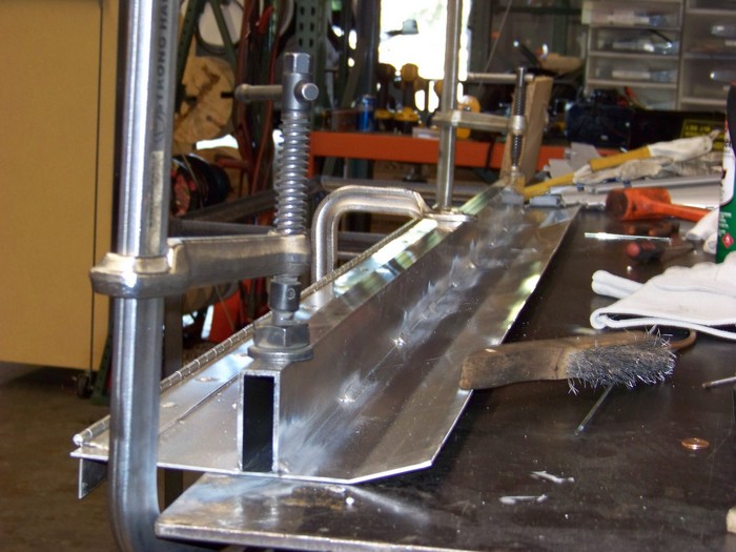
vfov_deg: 18.9
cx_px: 368
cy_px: 276
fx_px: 1658
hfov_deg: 25.0
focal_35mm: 78
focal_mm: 13.2
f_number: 3.2
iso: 200
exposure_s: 1/30
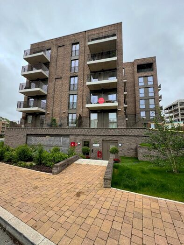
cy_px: 122
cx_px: 92
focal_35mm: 14
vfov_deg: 102.1
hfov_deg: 85.7
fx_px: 99
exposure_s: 1/99
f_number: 2.2
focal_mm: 2.22
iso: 64
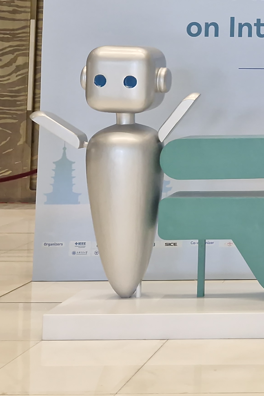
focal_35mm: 55
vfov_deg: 34.8
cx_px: 432
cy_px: 65
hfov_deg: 20.0
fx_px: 605
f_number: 1.8
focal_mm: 5.54
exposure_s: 1/279
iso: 50
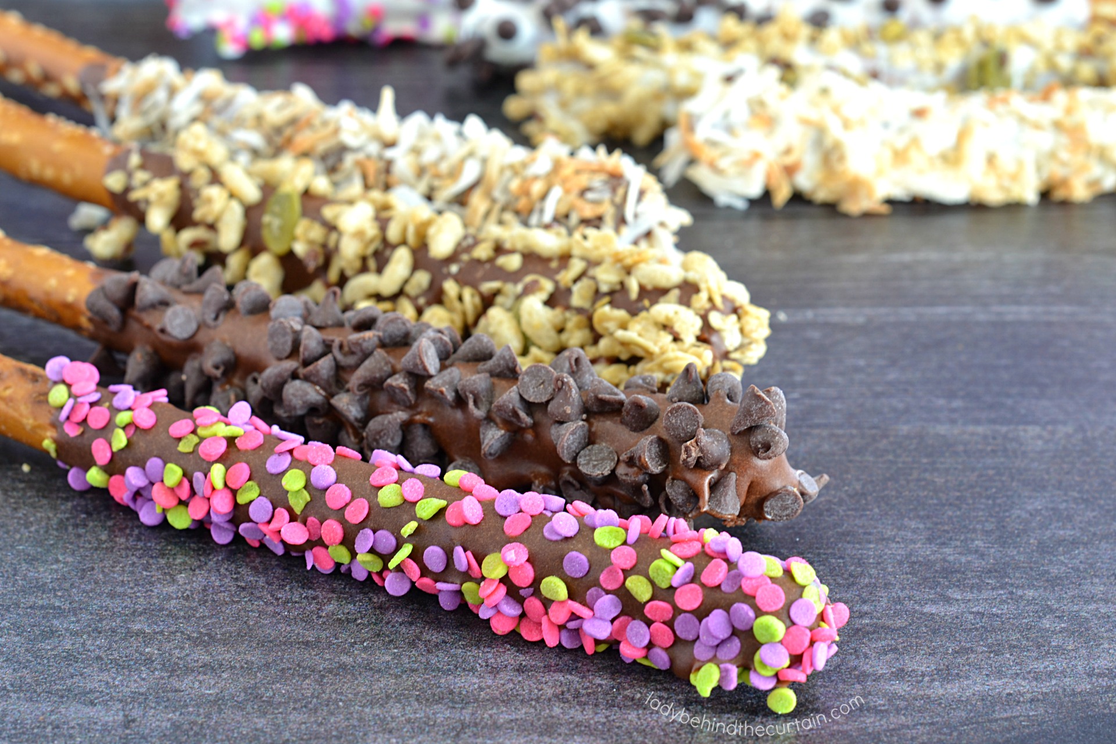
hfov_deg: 27.0
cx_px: 558
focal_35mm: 75
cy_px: 372
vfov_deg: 18.2
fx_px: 2325
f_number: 10
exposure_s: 1.3
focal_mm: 50
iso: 100
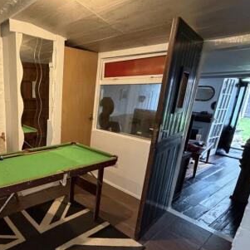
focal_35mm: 24
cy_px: 147
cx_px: 59
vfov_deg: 64.6
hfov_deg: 61.0
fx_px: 196
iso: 800
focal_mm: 2.22
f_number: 2.2
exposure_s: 1/50
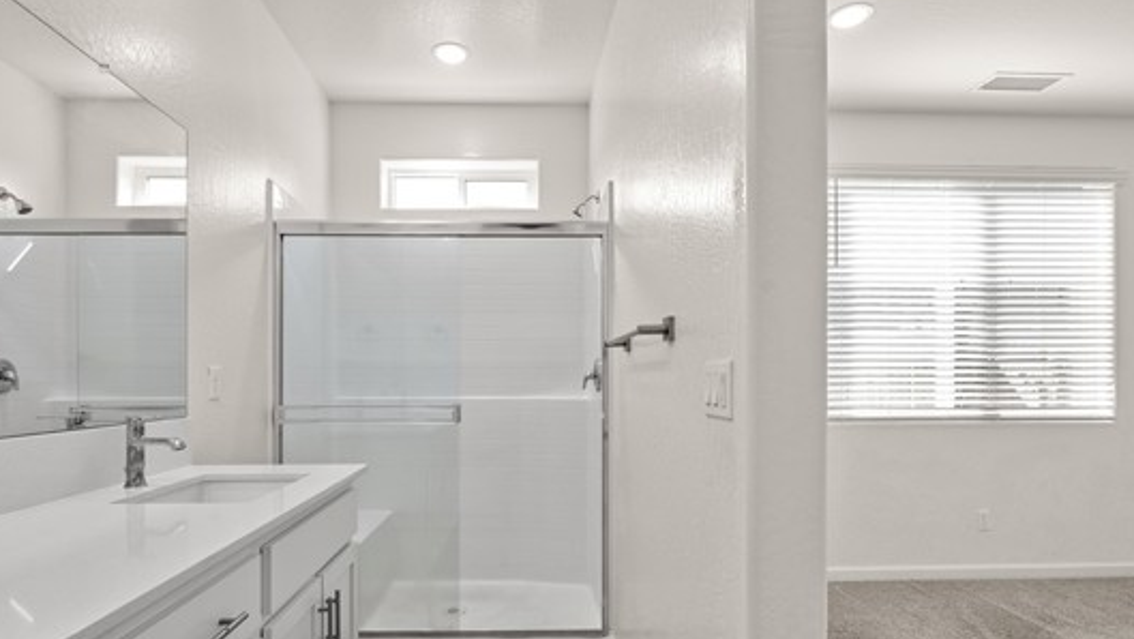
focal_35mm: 19
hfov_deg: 89.4
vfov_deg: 58.3
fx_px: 572
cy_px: 343
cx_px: 534
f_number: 9
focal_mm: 15
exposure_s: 1/25
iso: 250
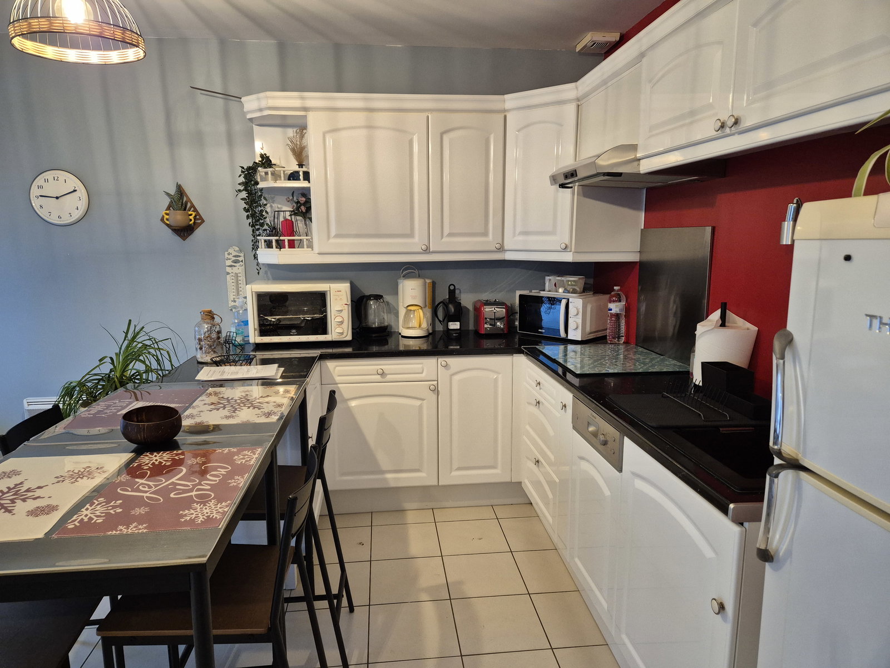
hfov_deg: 73.9
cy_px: 334
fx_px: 591
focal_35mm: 23
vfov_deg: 58.9
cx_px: 445
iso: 640
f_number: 1.8
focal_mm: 5.4
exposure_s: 1/100
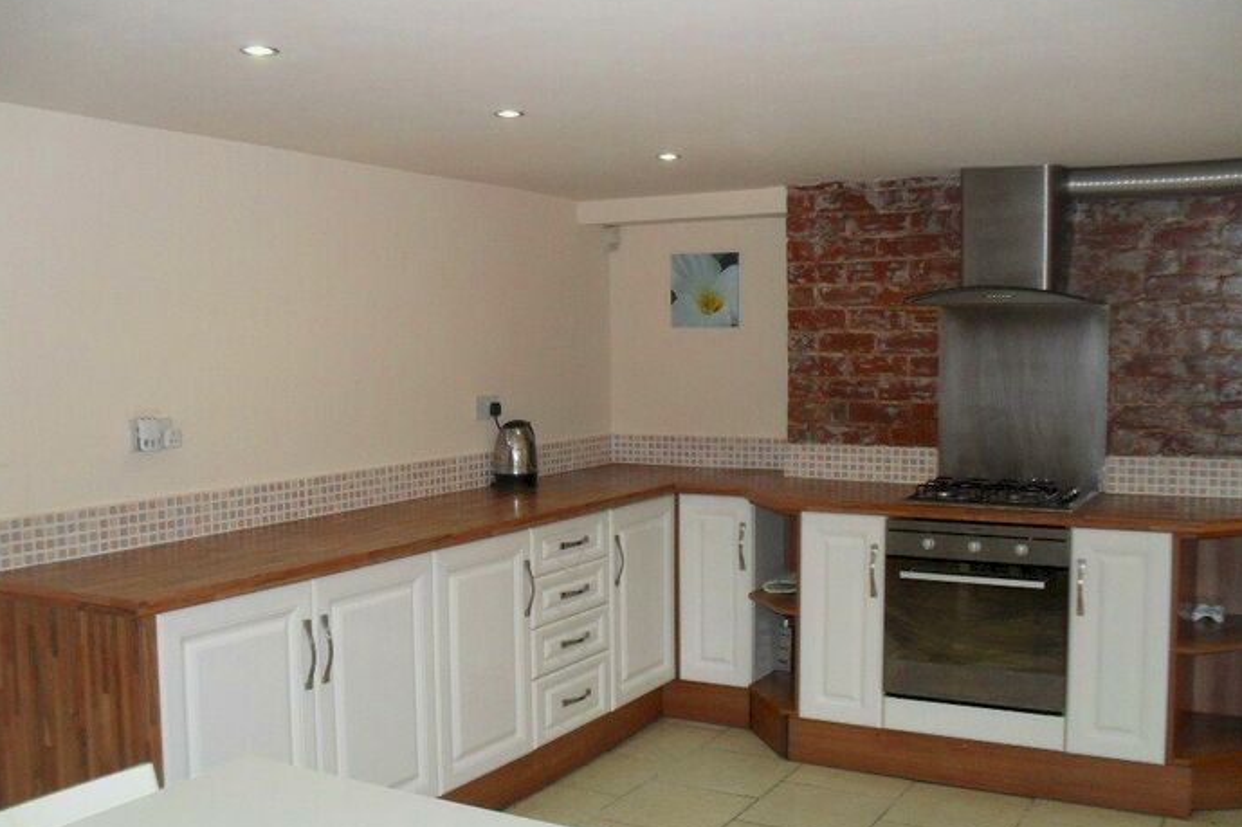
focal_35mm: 37
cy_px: 446
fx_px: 1276
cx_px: 626
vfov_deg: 35.9
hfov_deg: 51.9
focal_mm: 6.3
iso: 200
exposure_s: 1/45
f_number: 3.2
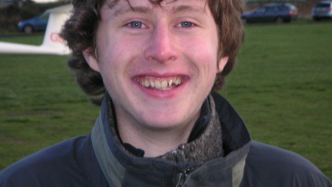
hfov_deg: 15.5
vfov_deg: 8.7
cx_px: 171
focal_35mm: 139
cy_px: 67
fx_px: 1223
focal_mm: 17.1
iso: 160
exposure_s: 1/111
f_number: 3.6
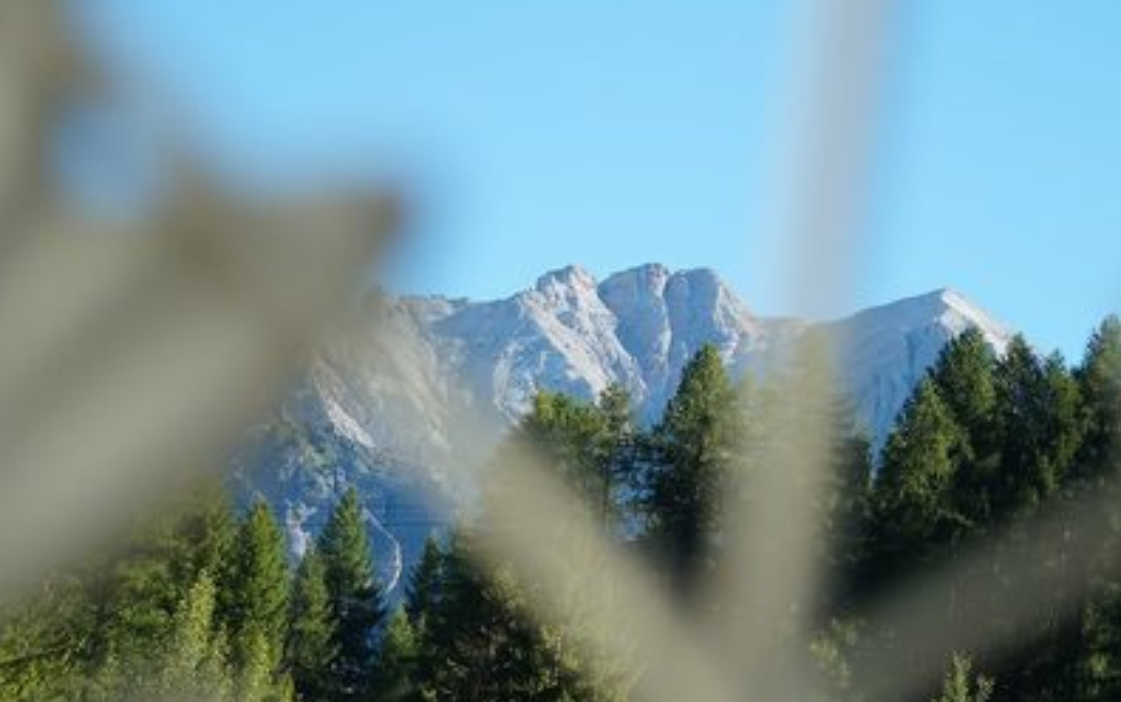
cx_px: 559
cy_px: 433
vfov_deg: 7.1
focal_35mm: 185
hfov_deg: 11.3
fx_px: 5655
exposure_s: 1/320
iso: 100
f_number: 4.5
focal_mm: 80
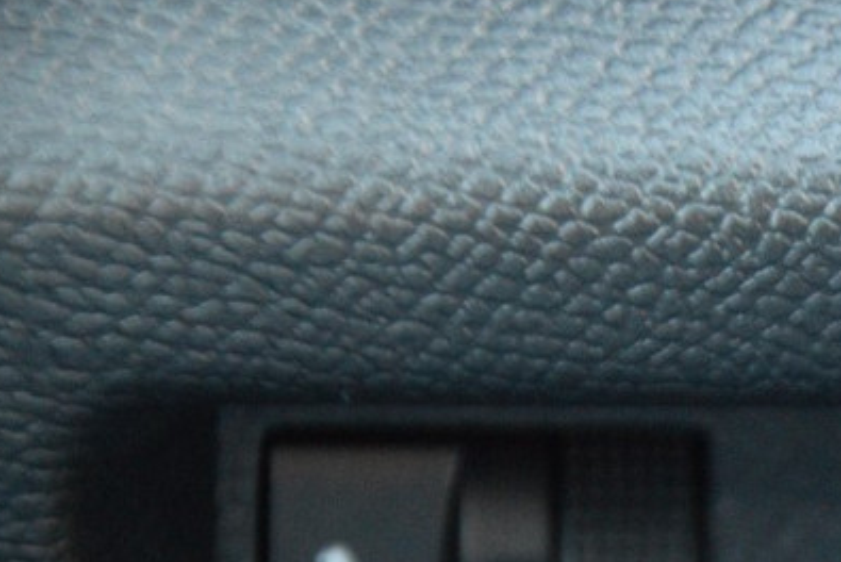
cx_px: 1026
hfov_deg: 4.1
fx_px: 11806
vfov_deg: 2.7
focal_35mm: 505
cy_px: 527
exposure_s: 1/60
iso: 4500
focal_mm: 130
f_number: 6
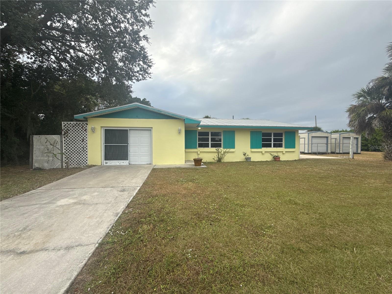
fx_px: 159
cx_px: 196
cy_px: 147
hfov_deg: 102.1
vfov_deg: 85.7
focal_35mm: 14
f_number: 2.2
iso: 50
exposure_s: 1/439
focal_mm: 2.22
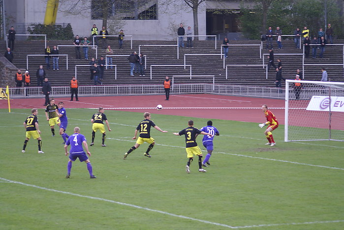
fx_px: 1722
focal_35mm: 180
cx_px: 172
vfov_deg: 7.7
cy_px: 115
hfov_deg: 11.4
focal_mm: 120
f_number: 4
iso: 320
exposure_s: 1/400
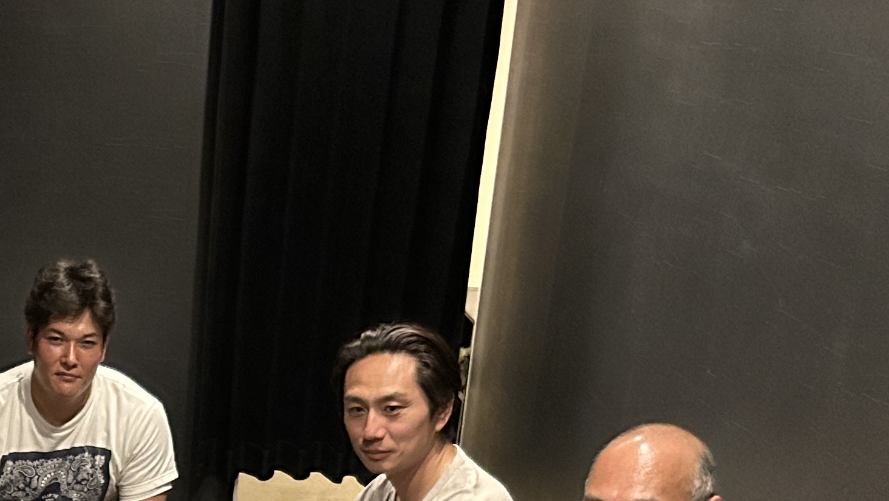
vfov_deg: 13.9
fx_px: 1839
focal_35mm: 78
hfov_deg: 25.7
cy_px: 893
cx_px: -12
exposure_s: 1/30
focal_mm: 5.7
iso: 1000
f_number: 1.5
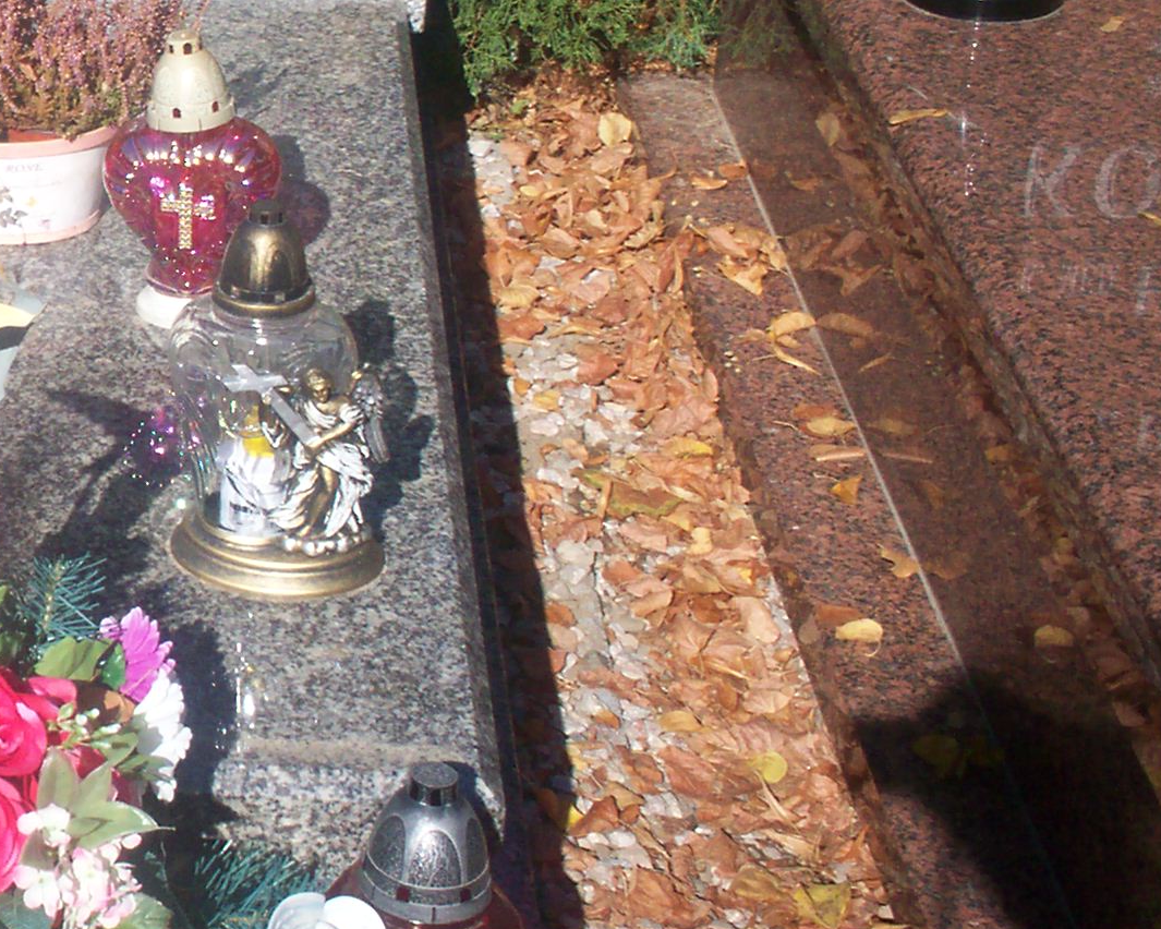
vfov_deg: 18.0
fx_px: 2921
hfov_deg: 21.0
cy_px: 250
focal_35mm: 85
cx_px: -215
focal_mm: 6
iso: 100
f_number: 4.5
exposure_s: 1/561
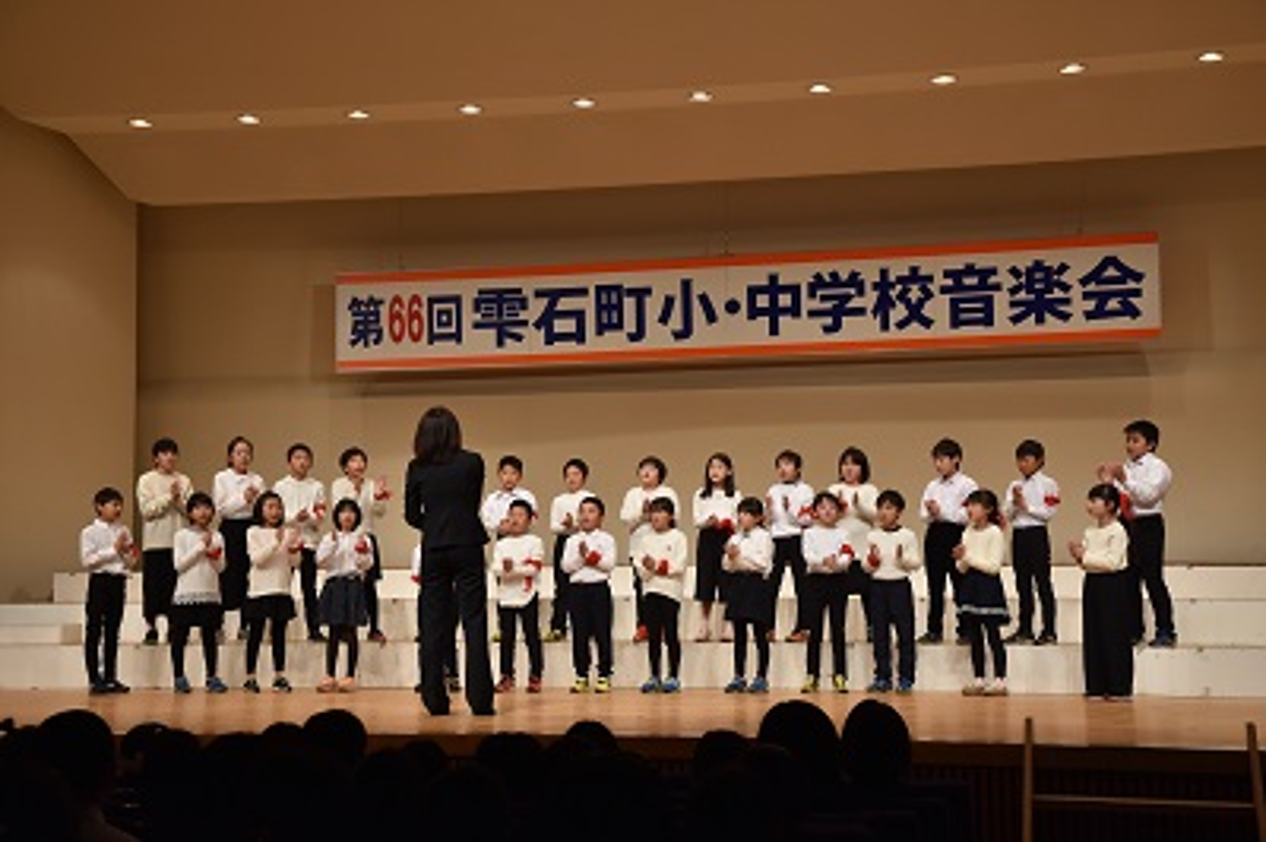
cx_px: 633
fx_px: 2003
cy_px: 421
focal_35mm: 57
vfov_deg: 23.7
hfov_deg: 35.1
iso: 640
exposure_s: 1/100
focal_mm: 38
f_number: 5
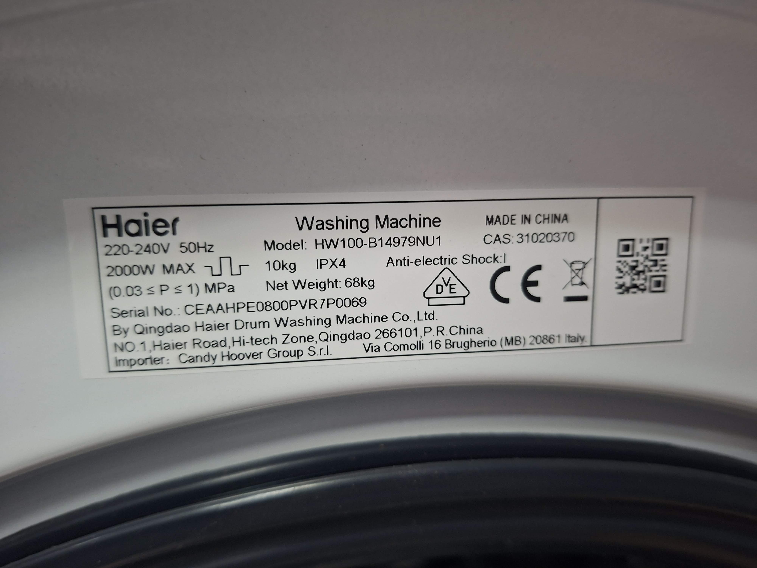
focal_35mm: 23
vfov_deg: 58.9
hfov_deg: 73.9
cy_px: 284
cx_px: 378
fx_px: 503
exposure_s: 1/25
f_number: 1.8
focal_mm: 5.54
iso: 400
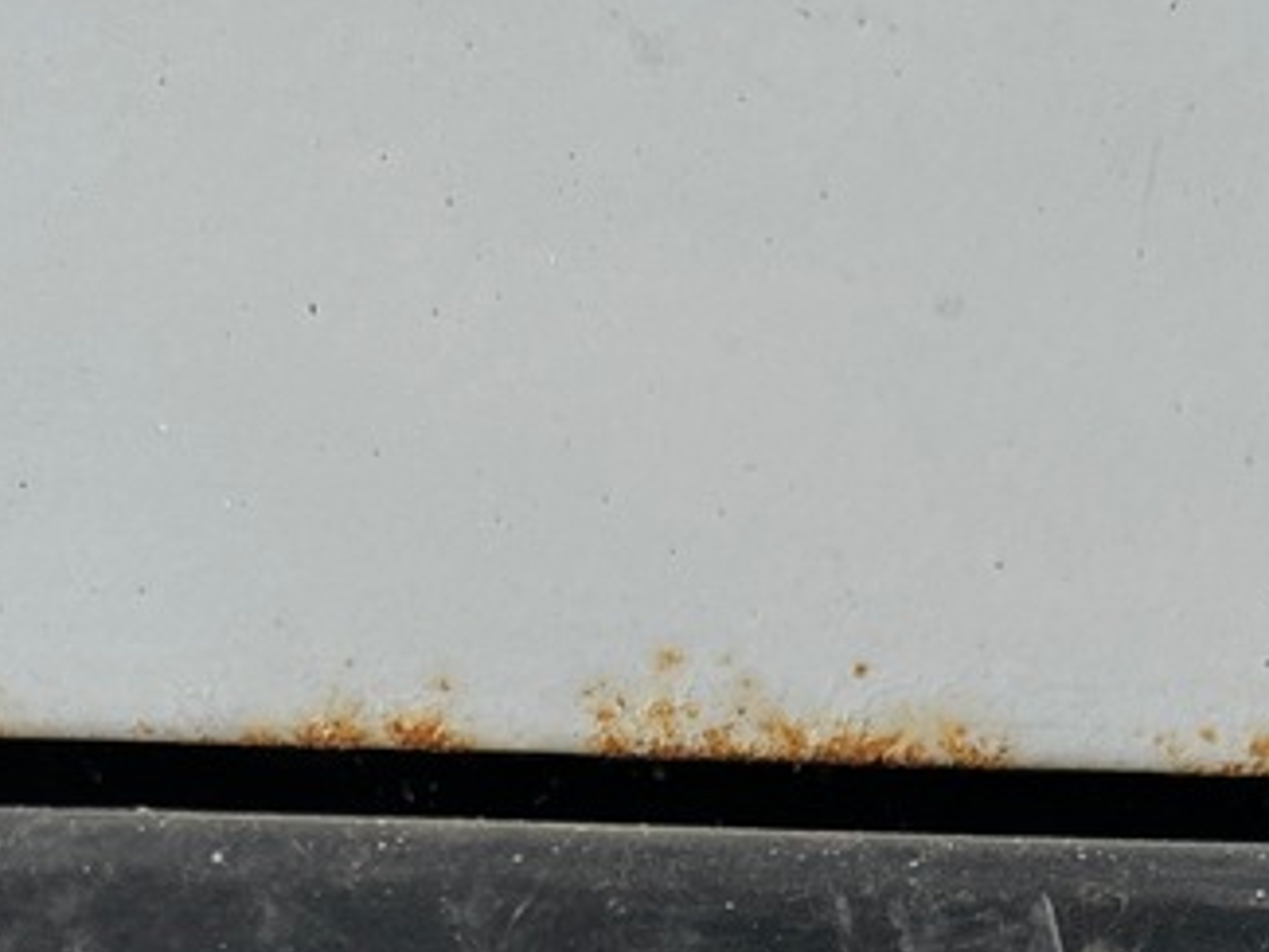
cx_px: 1039
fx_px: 3007
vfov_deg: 16.2
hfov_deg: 23.4
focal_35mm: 82
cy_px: 1487
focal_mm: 5.1
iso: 50
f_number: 1.6
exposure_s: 1/6173
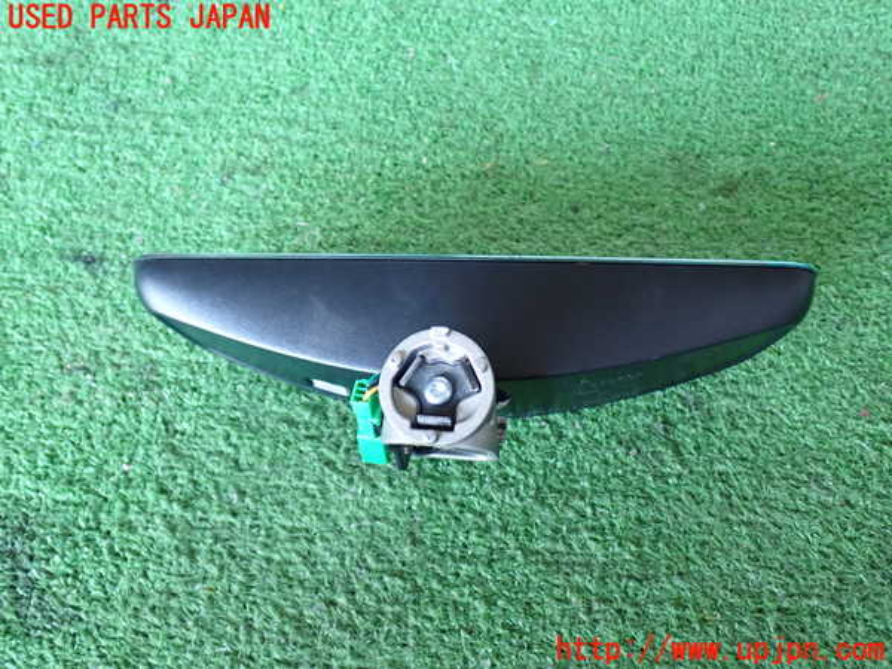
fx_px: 928
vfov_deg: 39.7
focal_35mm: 36
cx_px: 446
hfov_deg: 51.4
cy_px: 334
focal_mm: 6.37
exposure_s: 1/40
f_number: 2.5
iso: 640
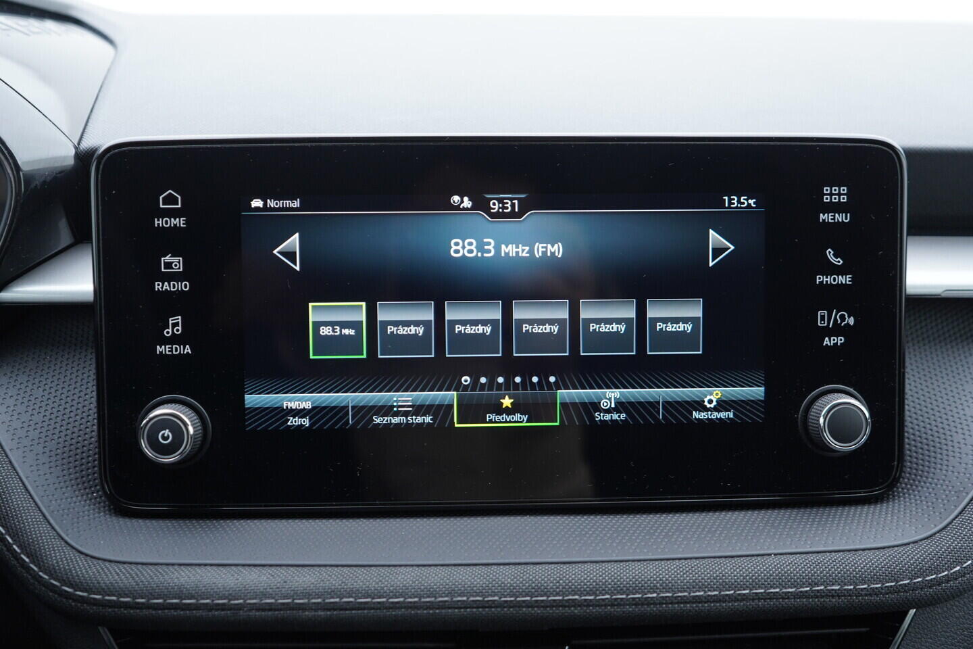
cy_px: 324
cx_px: 486
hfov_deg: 53.1
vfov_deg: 36.9
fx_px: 973
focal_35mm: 36
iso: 250
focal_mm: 24
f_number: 2.8
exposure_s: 1/40
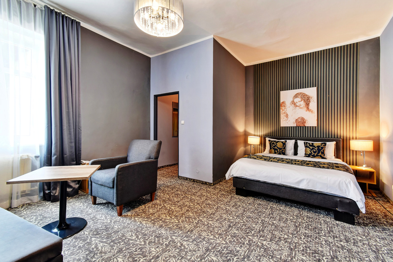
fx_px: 164
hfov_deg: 100.4
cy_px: 131
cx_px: 196
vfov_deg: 77.3
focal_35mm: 15
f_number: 9
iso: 200
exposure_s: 1/3.33
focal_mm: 10
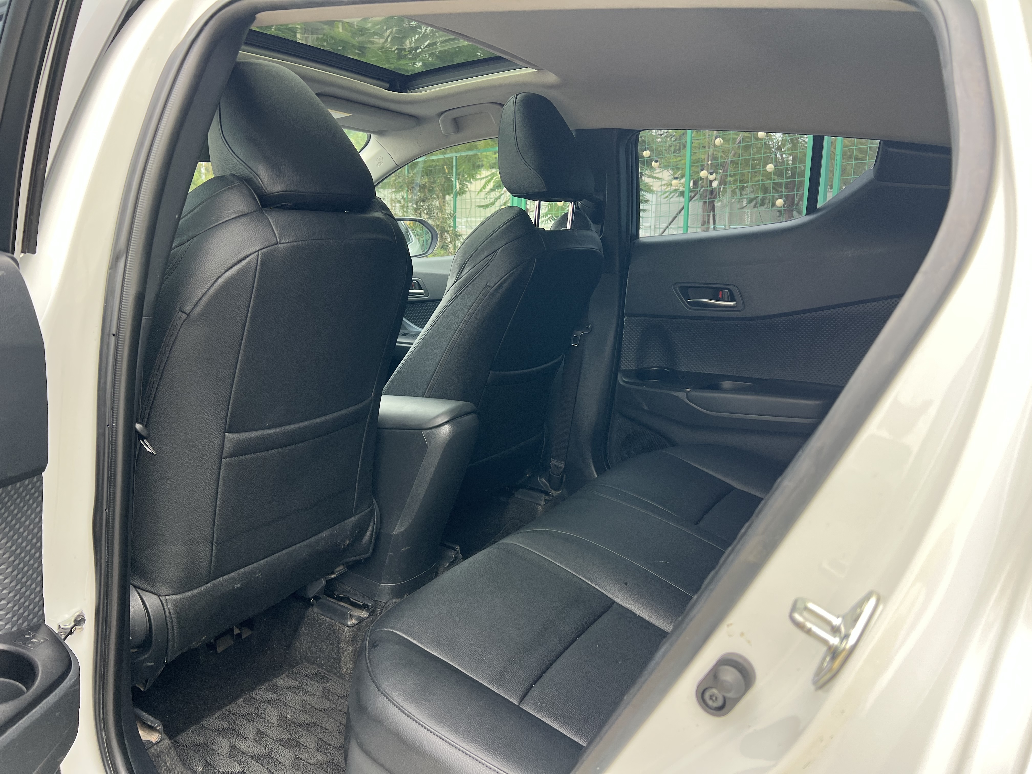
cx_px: 516
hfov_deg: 67.3
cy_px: 387
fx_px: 775
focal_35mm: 26
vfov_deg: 53.1
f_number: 1.5
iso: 64
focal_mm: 5.7
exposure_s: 1/121
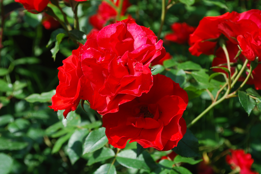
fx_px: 599
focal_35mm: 82
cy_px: 87
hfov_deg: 24.6
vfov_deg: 16.6
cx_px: 130
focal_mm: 55
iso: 200
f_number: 8
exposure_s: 1/250
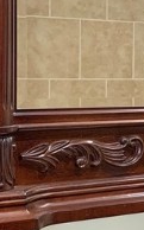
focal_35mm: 109
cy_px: 102
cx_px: 200
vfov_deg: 19.1
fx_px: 685
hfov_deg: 11.6
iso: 50
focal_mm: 4.25
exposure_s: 1/60
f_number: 1.8
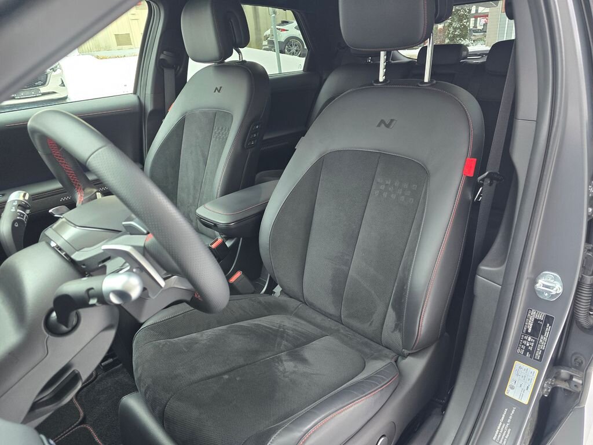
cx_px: 296
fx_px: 394
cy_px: 222
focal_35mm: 23
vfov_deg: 58.9
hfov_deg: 73.9
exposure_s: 1/100
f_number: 1.7
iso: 250
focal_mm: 6.3
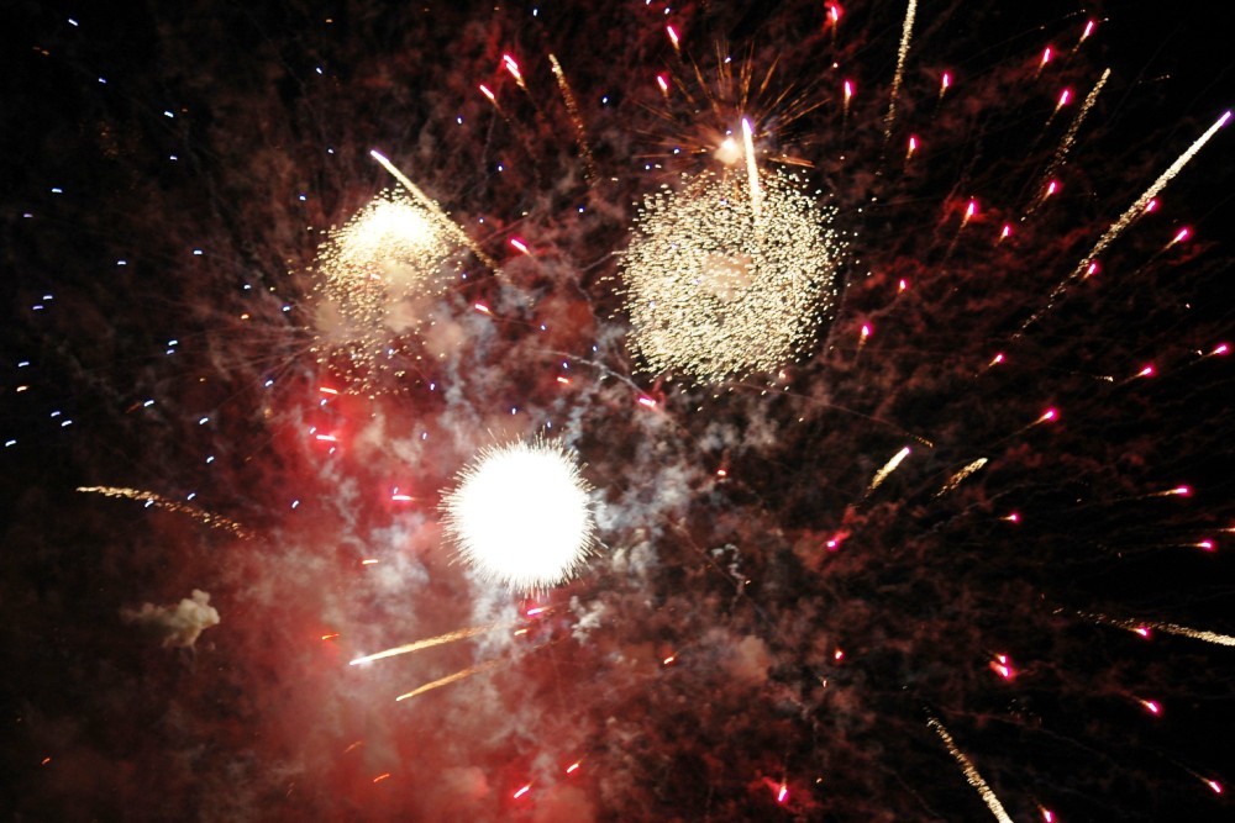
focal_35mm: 105
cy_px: 412
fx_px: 3602
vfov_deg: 13.0
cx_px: 618
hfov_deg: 19.5
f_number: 4
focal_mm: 70
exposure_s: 1/40
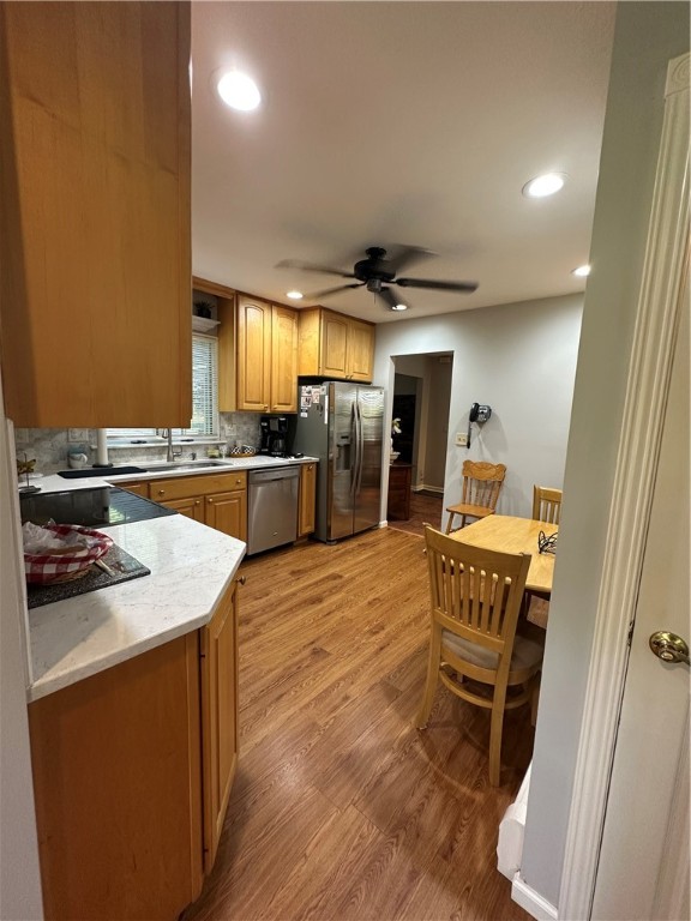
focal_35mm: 14
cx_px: 346
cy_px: 460
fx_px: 373
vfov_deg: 102.1
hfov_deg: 85.7
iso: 200
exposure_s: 1/60
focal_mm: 2.22
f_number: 2.2
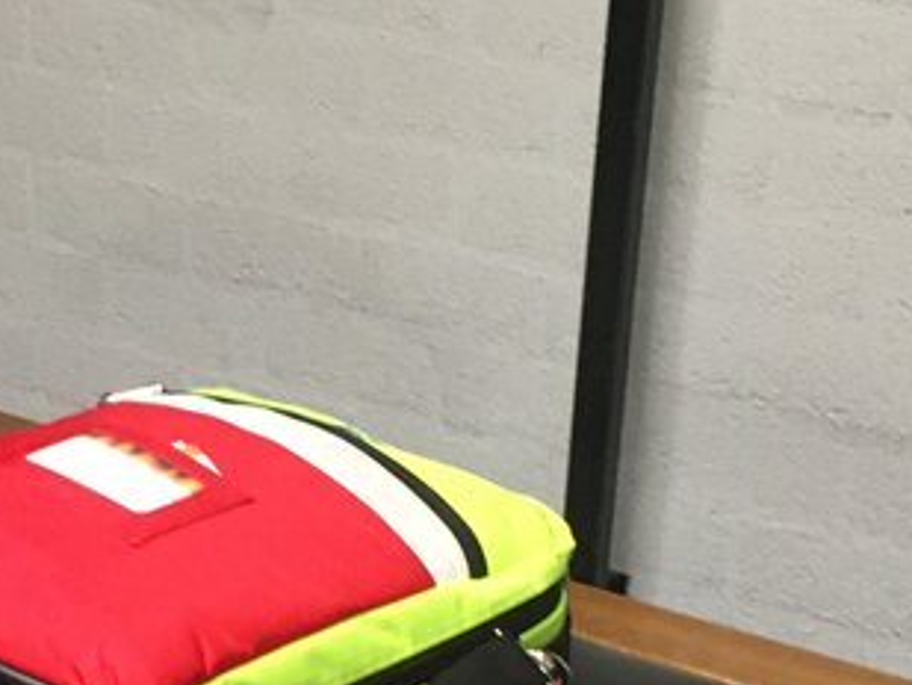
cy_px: 722
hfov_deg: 19.8
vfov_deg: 14.8
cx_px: 151
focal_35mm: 98
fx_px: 2583
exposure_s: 1/25
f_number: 2.2
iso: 200
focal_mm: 4.15
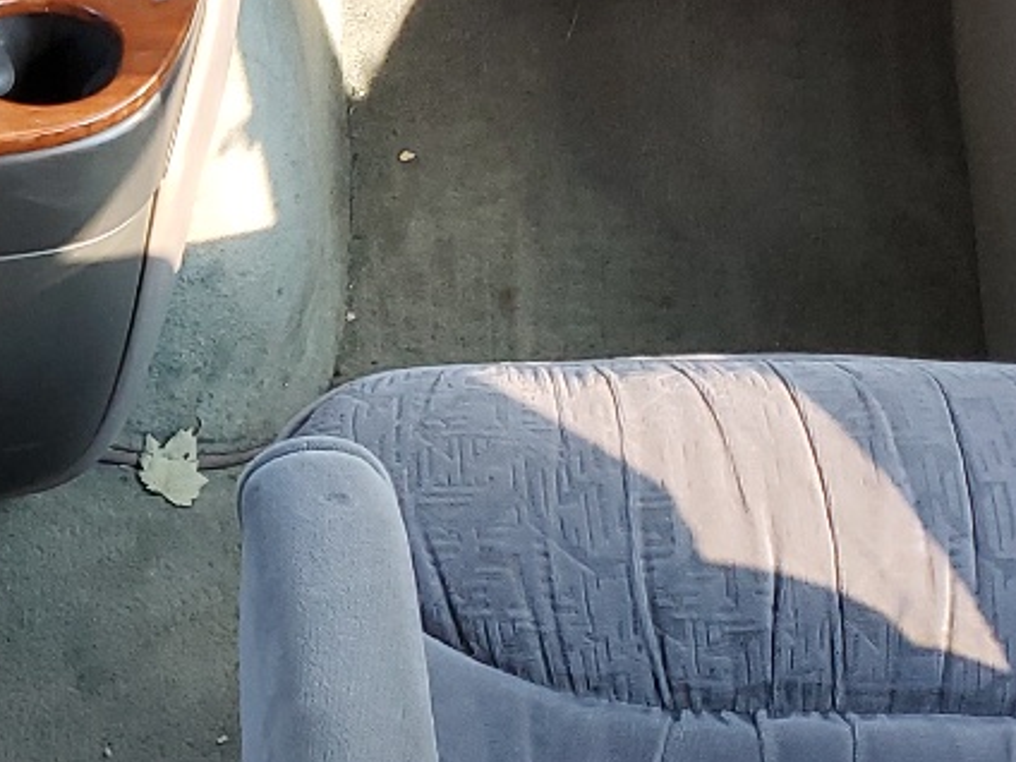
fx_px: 2876
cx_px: -266
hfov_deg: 18.7
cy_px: 534
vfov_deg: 15.0
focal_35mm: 98
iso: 84
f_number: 1.5
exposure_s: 1/120
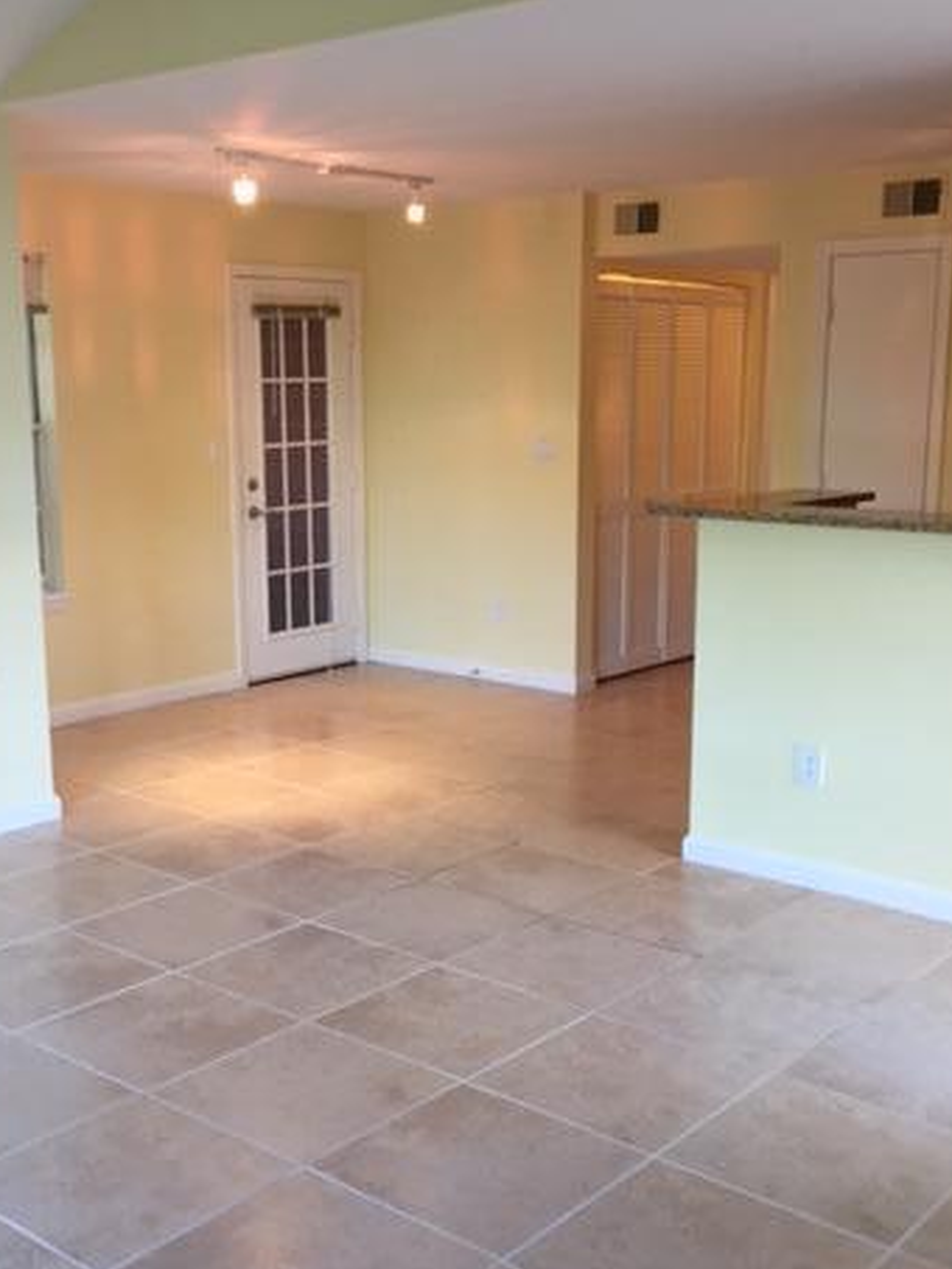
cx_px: 412
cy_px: 667
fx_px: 1503
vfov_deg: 45.7
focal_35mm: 41
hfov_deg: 35.1
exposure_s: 1/30
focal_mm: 4.15
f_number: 2.2
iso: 64
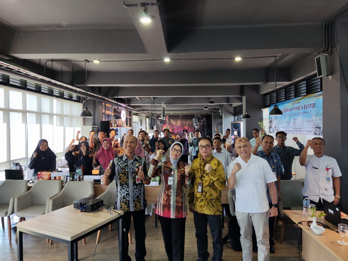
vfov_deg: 54.9
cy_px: 130
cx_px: 174
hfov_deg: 69.4
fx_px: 251
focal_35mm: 25
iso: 197
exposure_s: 1/33
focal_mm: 4.71
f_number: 1.79
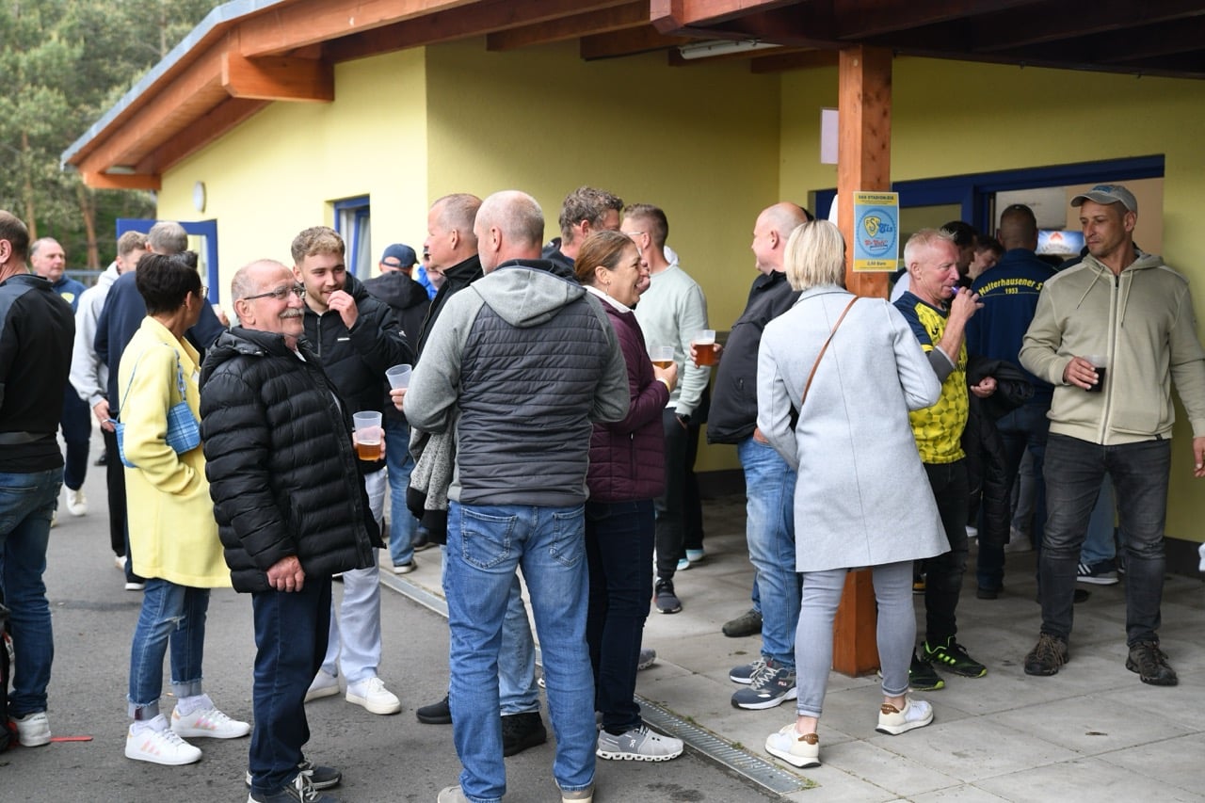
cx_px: 602
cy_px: 402
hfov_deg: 43.6
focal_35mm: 45
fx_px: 1506
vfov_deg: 29.9
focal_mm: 45
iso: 1250
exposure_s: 1/1000
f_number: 3.2
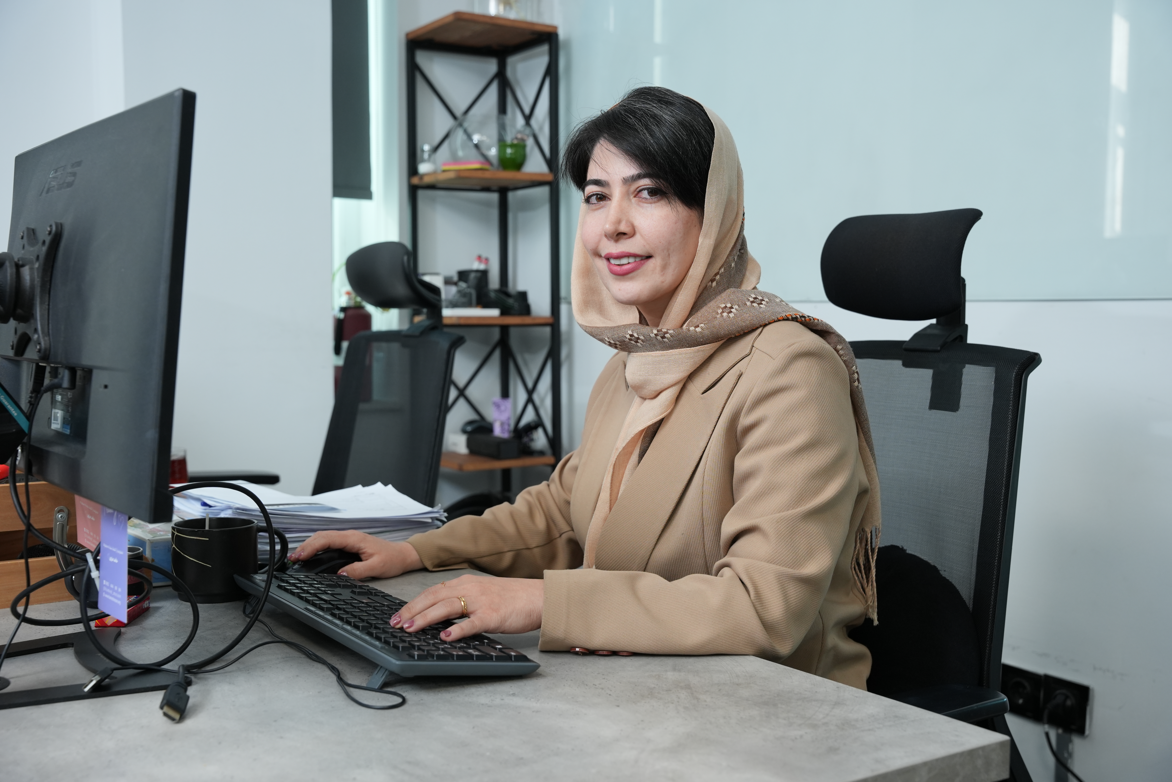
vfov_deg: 31.8
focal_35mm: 42
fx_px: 1370
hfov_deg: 46.3
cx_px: 586
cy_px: 391
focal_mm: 42.1
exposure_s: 1/100
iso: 640
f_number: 5
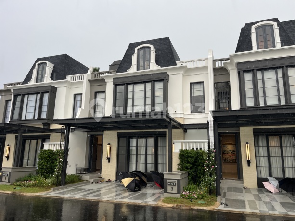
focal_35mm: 26
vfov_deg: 53.1
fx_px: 222
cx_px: 148
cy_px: 110
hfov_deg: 67.3
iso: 50
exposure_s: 1/502
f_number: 1.6
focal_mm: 5.1
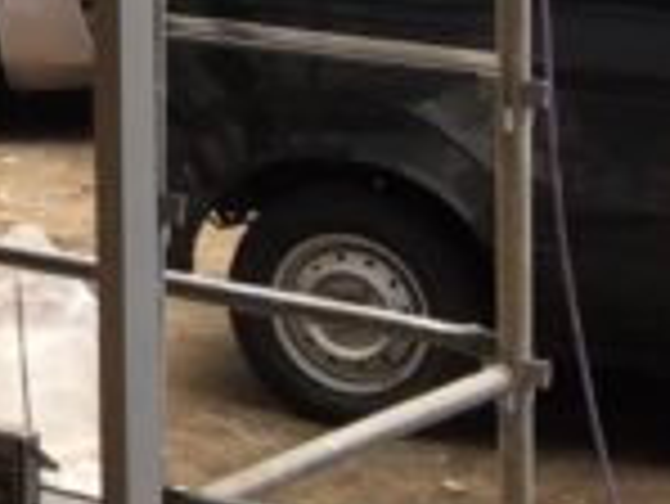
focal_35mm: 199
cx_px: -1034
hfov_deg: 8.8
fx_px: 3855
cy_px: -594
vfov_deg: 7.1
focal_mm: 4.15
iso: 32
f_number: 2.2
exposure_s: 1/192
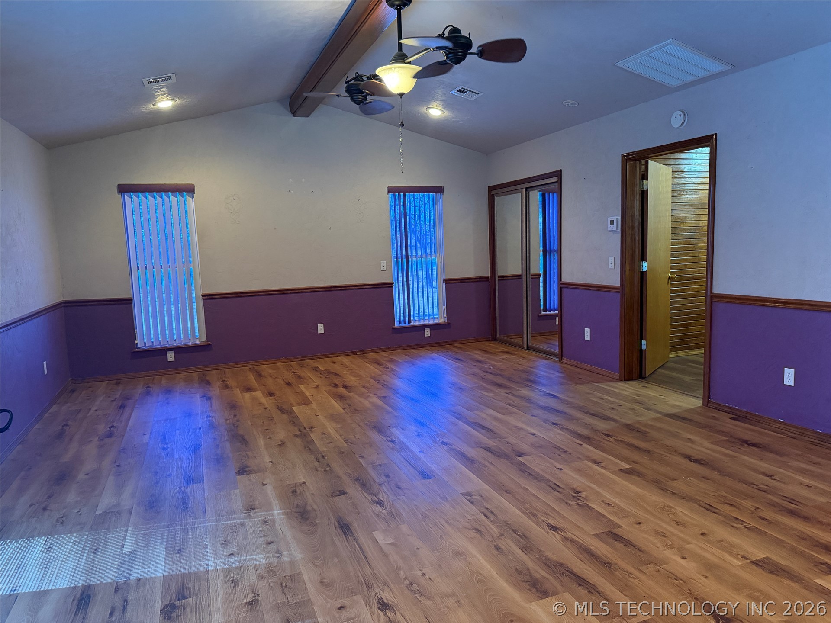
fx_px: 576
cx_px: 416
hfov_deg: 71.6
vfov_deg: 56.8
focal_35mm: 24
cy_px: 312
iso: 640
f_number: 1.78
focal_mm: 6.76
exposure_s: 1/40
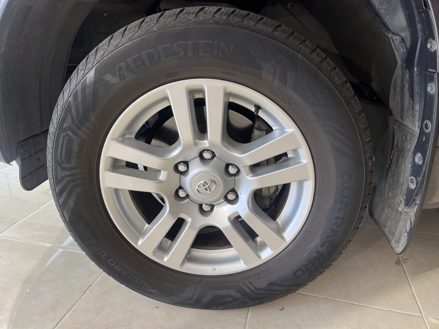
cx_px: 220
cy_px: 164
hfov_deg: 67.3
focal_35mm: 26
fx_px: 330
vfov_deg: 53.1
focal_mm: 5.1
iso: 125
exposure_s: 1/121
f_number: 1.6
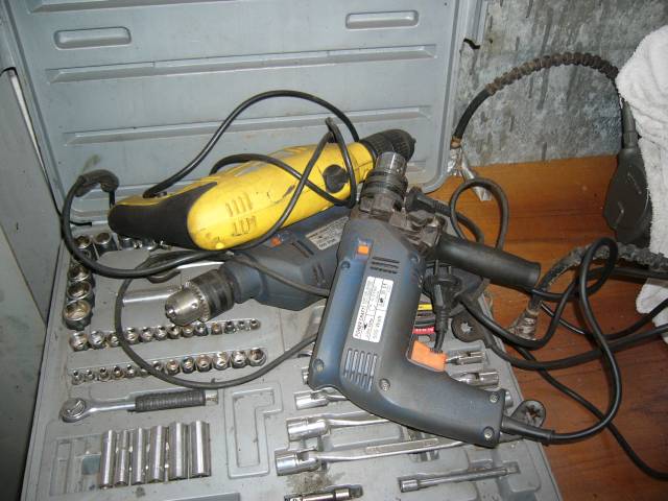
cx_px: 334
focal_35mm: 35
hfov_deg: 52.6
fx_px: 675
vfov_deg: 40.7
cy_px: 250
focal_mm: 5.8
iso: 100
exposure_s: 1/60
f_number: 2.8
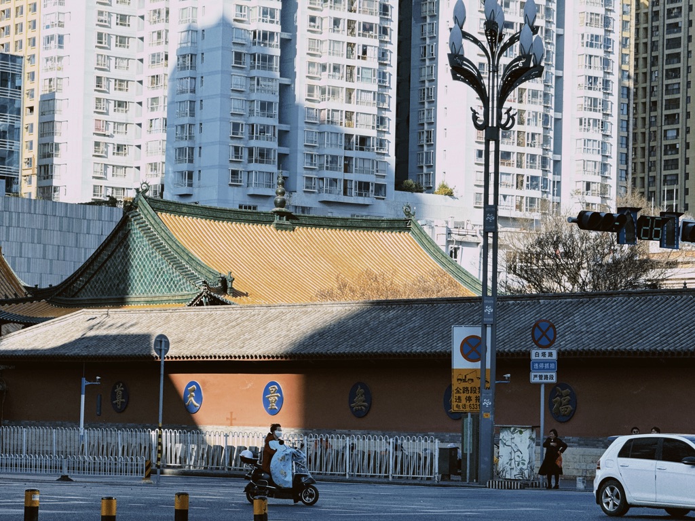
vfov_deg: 12.3
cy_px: 260
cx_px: 348
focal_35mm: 120
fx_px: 2409
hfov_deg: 16.4
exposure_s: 1/1004
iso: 50
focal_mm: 15.66
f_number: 2.8
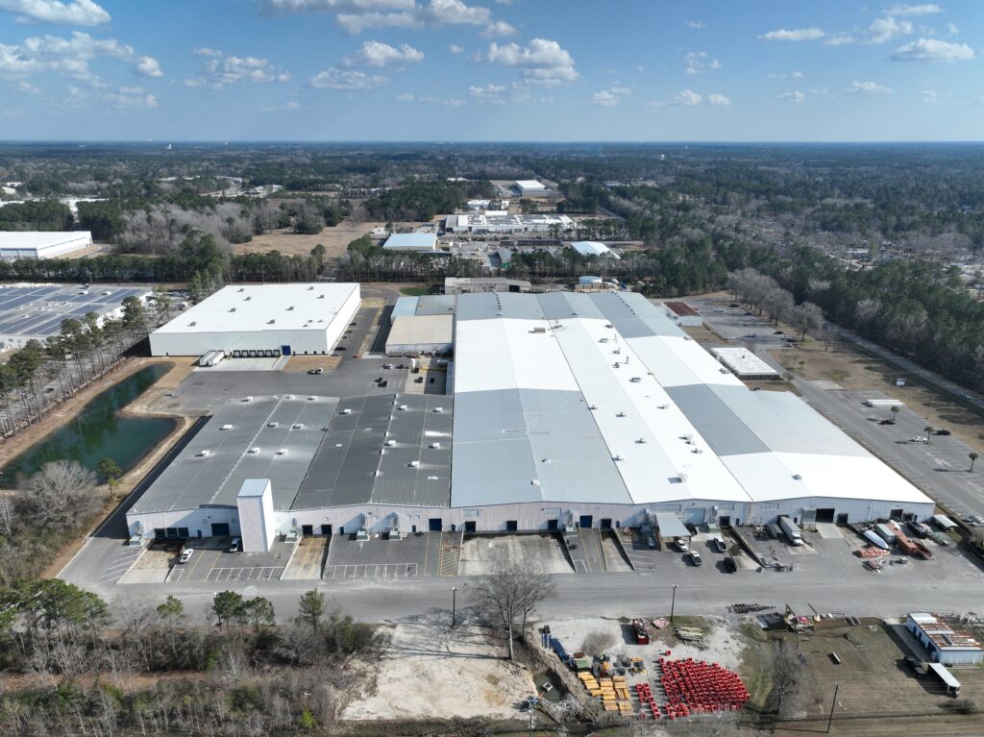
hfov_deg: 71.6
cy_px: 368
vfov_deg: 56.8
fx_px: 682
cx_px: 492
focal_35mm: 24
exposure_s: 1/2000
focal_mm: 12.29
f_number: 3.5
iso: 100
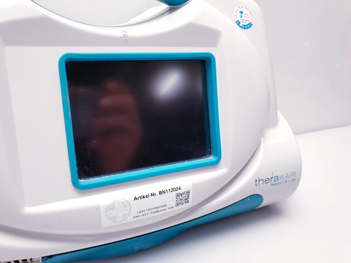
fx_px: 264
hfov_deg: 67.3
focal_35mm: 26
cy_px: 132
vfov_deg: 53.1
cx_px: 176
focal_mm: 4.3
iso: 80
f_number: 2.4
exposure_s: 1/50
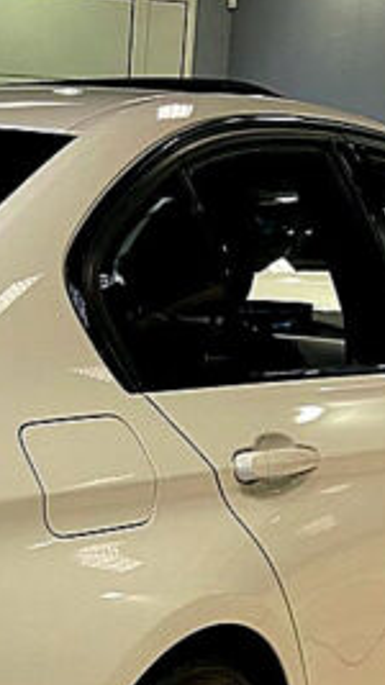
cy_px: 659
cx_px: -151
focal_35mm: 85
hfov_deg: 13.6
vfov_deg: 24.1
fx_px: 1544
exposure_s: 1/50
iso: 100
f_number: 1.8
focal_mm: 4.25
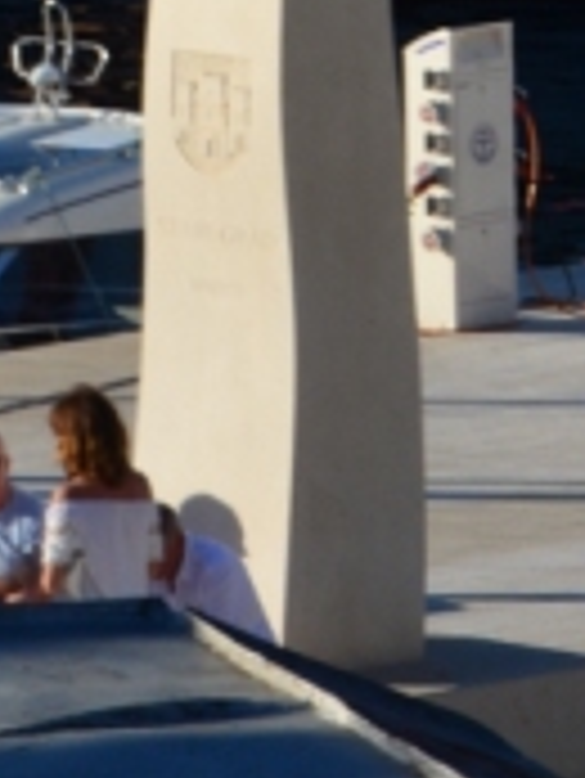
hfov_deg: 1.7
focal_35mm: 897
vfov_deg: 2.2
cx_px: 344
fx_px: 20184
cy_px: -1255
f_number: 11
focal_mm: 105
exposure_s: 1/100
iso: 200
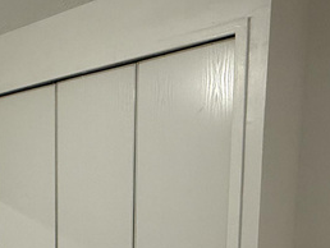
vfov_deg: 25.6
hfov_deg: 33.5
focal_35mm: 52
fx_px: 496
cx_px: -4
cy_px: 285
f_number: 2.2
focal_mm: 2.22
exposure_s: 1/100
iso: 160
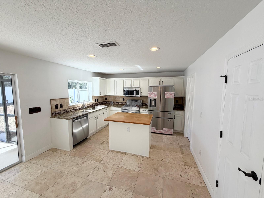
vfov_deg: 85.7
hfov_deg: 102.1
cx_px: 132
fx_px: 107
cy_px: 99
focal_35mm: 14
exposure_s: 1/214
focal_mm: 2.22
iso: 50
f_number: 2.2
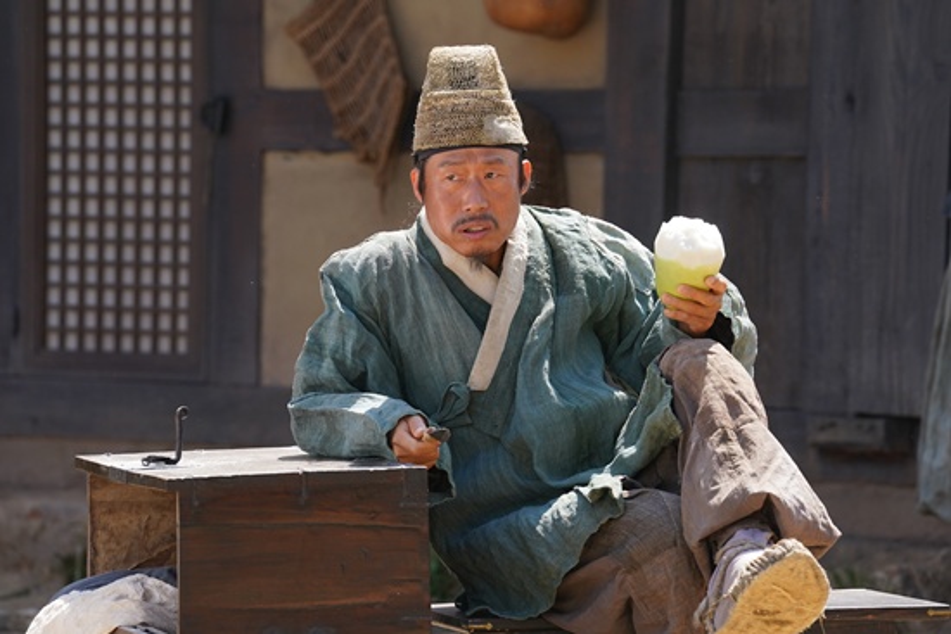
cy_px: 317
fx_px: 5284
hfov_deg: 10.3
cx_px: 476
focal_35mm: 200
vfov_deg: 6.9
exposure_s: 1/500
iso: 320
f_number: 5.6
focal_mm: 200
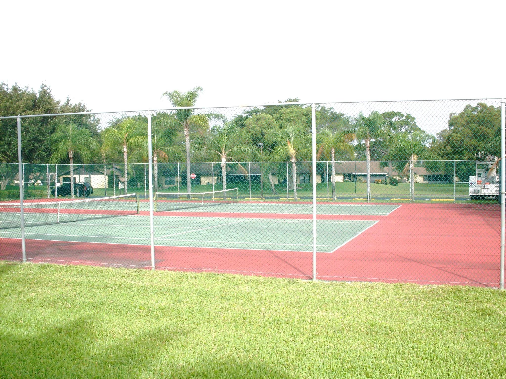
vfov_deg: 37.7
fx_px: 555
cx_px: 253
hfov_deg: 49.0
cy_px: 190
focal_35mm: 38
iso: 80
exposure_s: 1/180
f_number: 8.4
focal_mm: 6.3
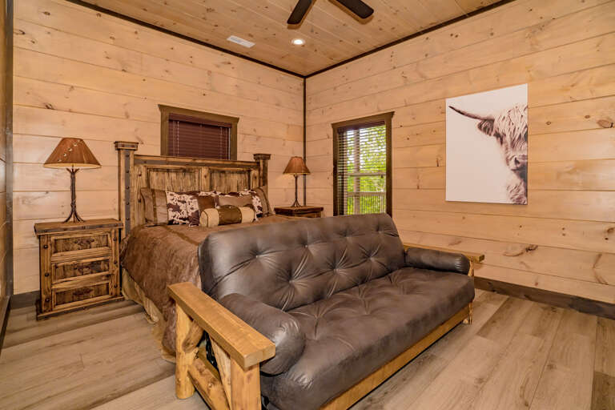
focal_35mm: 16
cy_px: 205
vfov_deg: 73.7
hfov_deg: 96.7
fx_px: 273
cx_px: 308
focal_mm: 16
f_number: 8
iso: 1600
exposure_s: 1/200
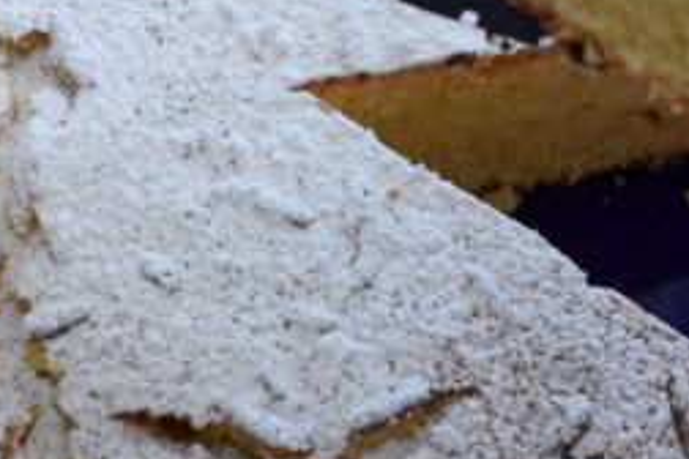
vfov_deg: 7.7
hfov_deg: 11.6
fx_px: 3388
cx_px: 407
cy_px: 113
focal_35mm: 177
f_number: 4.2
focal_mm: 29
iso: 800
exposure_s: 1/125
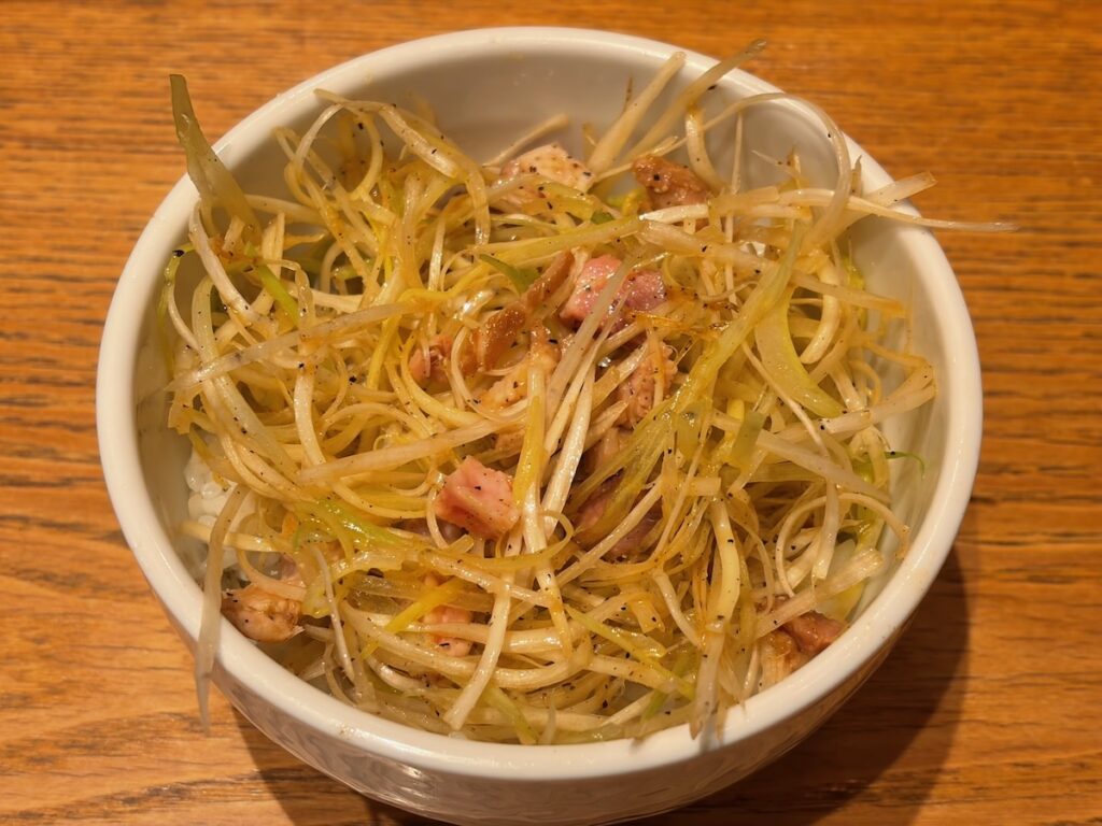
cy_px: 413
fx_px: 1655
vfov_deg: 28.0
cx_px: 551
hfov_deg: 36.8
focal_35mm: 52
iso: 64
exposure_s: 1/50
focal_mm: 5.96
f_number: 1.6
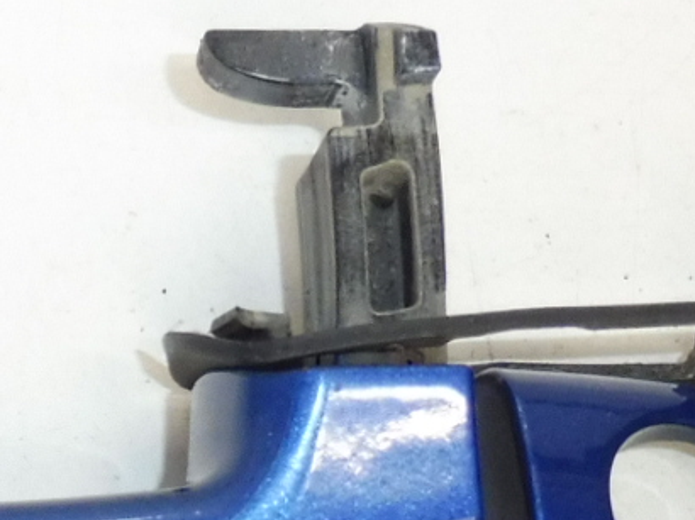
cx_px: -305
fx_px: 2408
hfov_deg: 15.3
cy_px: 418
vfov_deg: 12.3
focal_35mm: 120
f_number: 3.5
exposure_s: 1/160
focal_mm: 4.3
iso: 200
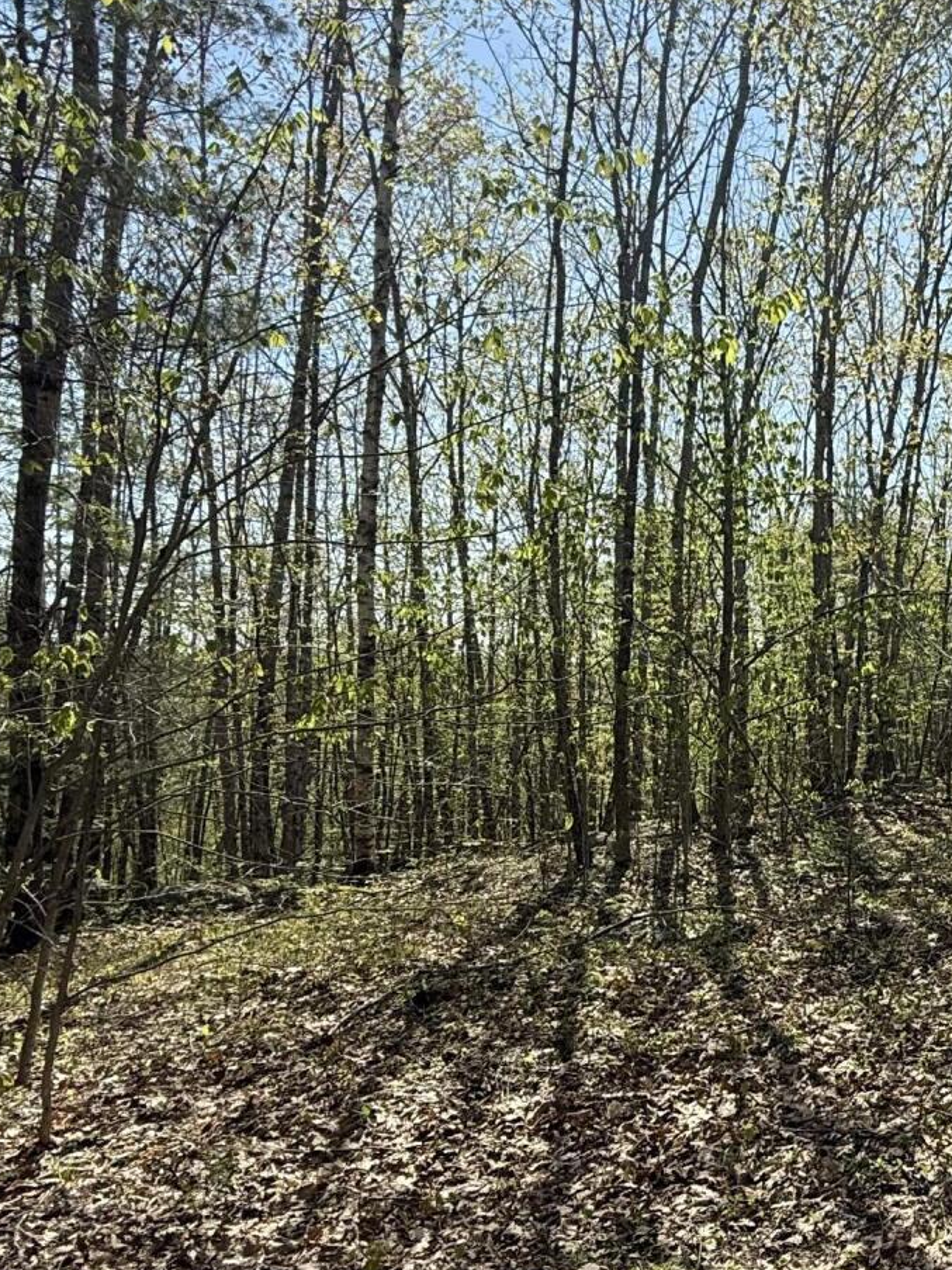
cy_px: 712
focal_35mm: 31
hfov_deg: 40.1
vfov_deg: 58.2
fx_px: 1137
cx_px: 942
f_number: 2.2
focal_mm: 2.22
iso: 50
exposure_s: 1/1259
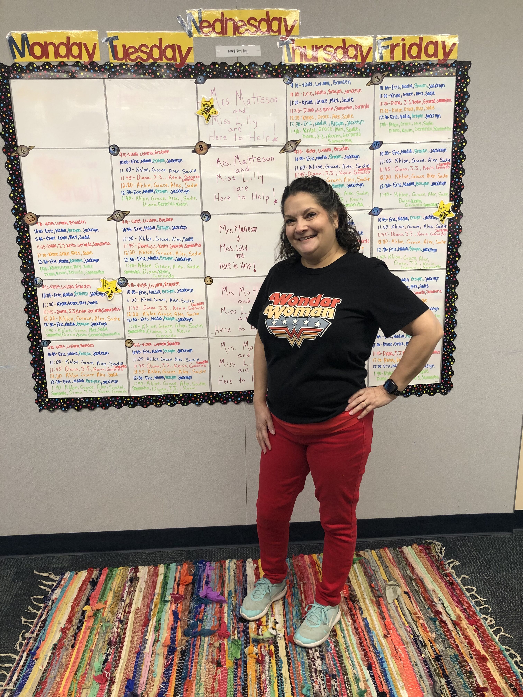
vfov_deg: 63.4
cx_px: 262
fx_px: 564
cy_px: 348
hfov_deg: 49.7
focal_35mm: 28
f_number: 1.8
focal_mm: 3.99
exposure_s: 1/30
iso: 40
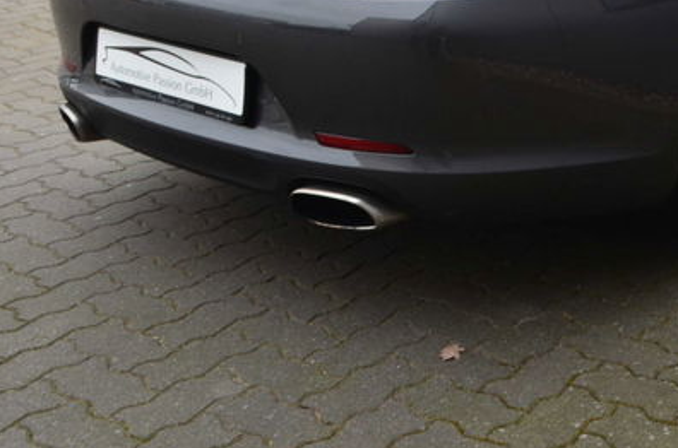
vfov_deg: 20.6
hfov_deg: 30.3
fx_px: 1202
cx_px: 589
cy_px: 21
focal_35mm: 64
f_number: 10
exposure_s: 1/60
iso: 280
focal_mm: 22
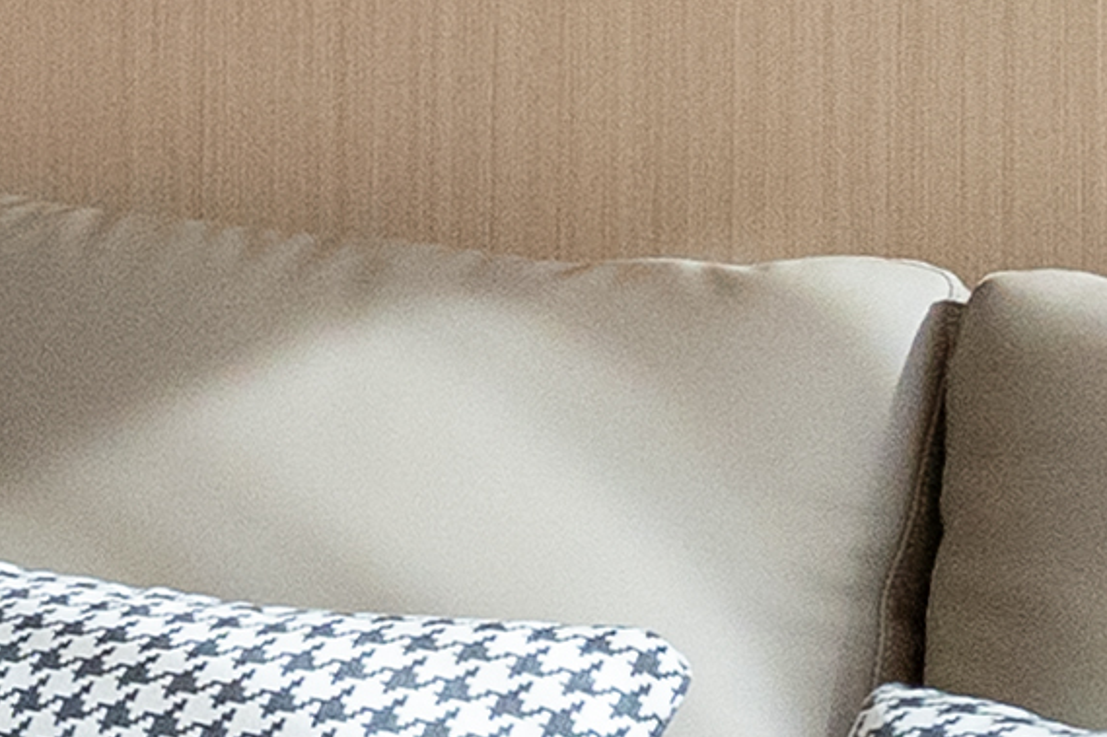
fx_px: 3658
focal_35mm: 119
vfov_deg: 11.3
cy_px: -115
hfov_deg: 12.1
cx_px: -1873
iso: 2500
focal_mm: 16
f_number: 4
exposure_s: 1/400
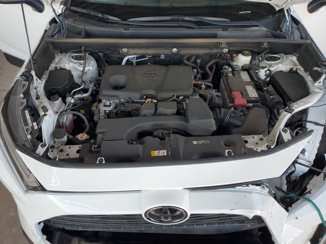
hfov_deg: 67.3
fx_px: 245
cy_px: 122
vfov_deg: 53.1
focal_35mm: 26
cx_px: 163
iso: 50
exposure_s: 1/286
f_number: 1.5
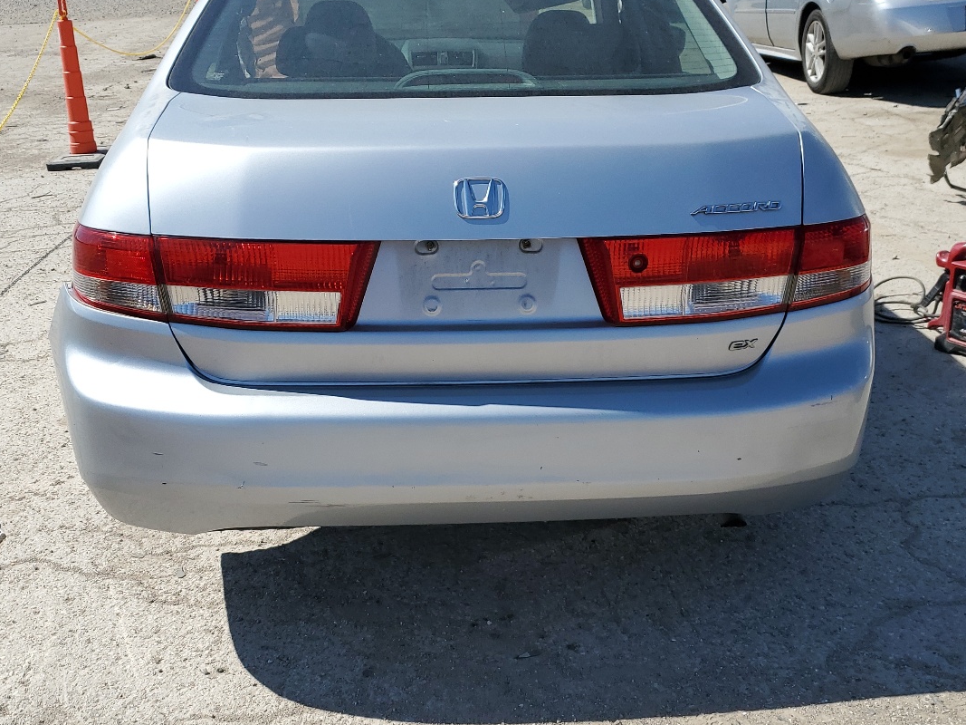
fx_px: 1088
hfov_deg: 47.9
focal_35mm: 39
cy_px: 333
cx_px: 459
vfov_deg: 36.8
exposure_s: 1/5000
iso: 50
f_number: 1.5
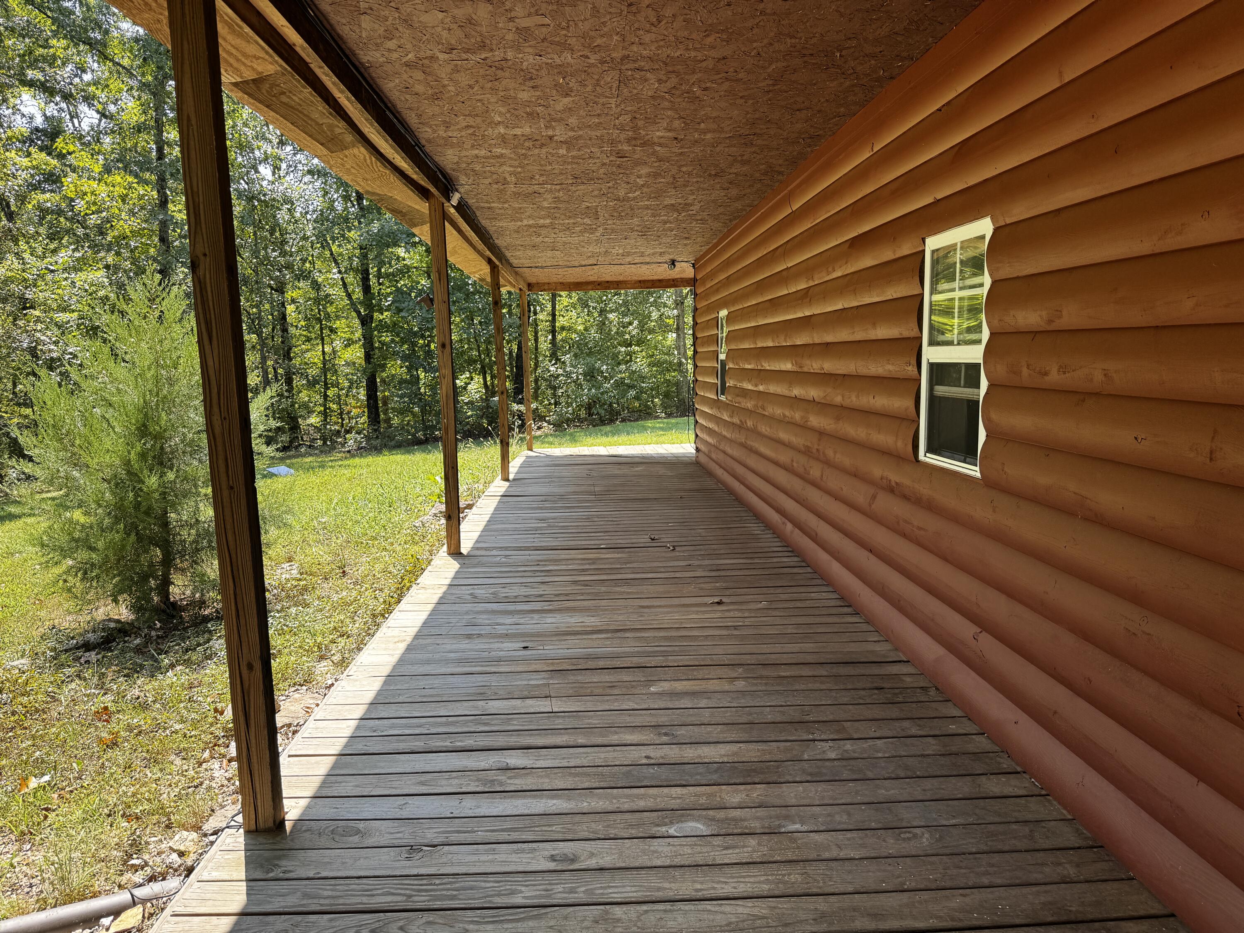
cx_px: 622
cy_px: 466
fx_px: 862
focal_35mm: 24
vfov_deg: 56.8
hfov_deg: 71.6
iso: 80
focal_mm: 6.76
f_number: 1.78
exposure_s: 1/402
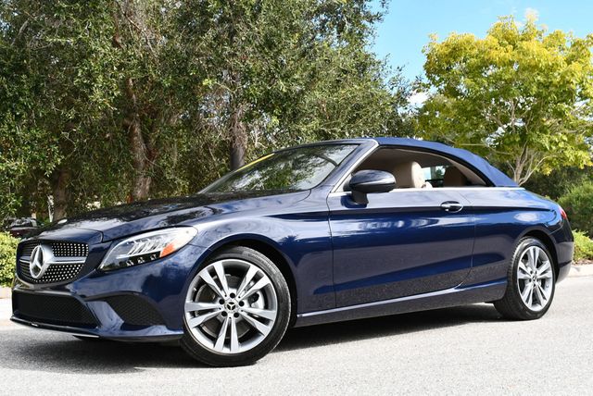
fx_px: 791
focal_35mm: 48
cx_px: 296
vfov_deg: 28.1
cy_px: 198
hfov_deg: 41.1
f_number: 8
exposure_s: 1/250
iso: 200
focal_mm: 24
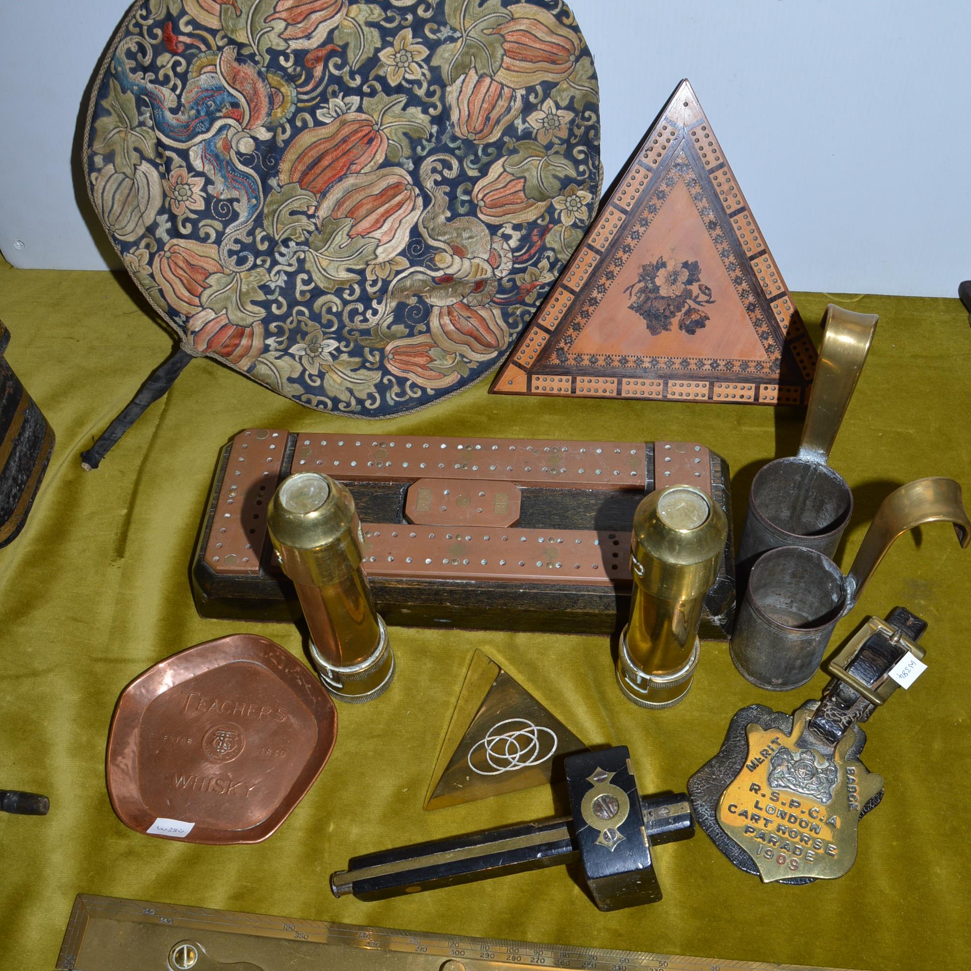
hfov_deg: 47.2
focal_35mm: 35
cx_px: 492
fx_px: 1111
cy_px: 536
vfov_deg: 47.1
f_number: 8
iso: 100
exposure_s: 1/60
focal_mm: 18
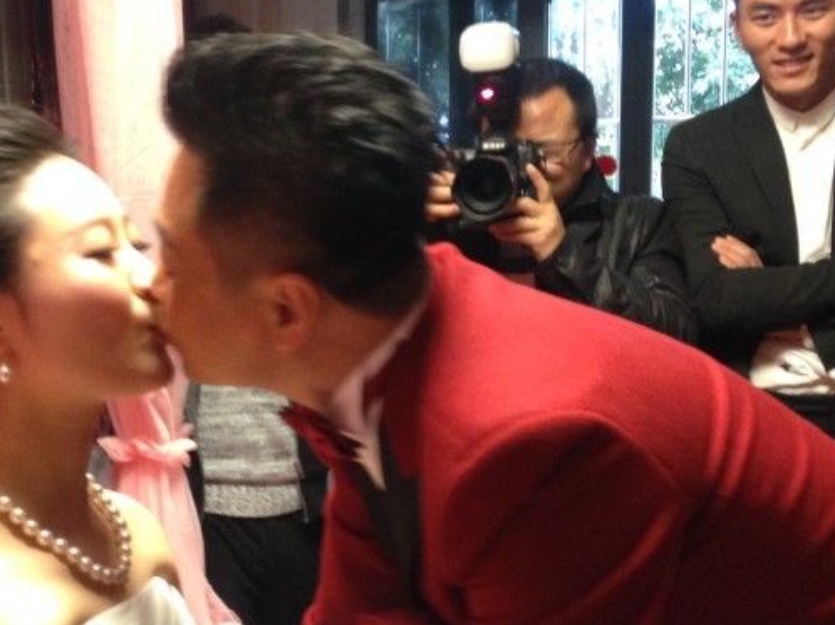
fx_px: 1519
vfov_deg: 23.2
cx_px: 302
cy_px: 420
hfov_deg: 30.6
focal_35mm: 63
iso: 250
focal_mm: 4.12
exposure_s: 1/20
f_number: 2.4
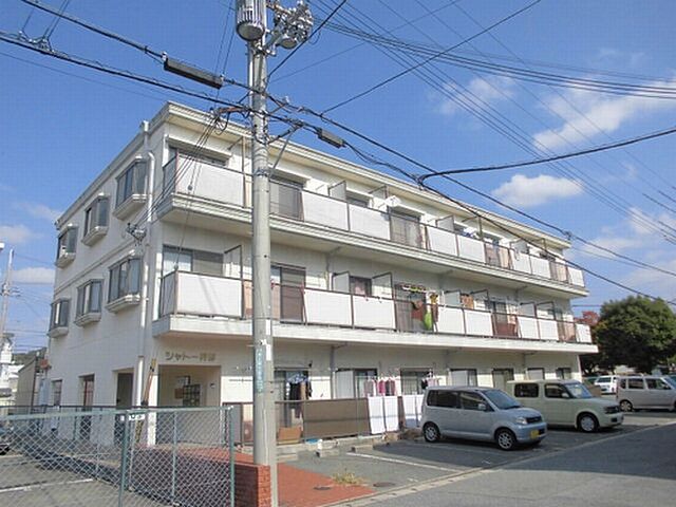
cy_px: 254
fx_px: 508
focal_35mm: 26
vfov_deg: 53.1
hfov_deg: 67.3
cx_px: 338
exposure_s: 1/100
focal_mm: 4.6
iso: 100
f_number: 11.3
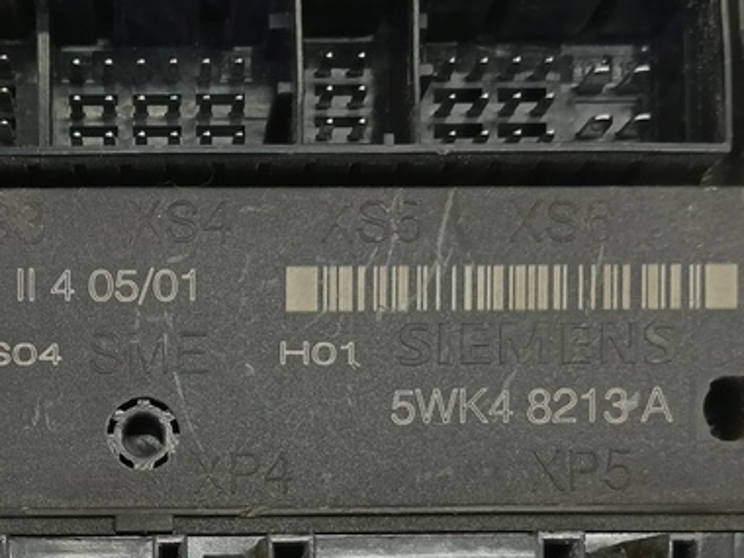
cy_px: 621
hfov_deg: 30.3
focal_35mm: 62
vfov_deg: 22.3
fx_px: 1333
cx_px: 129
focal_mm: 4.11
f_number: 1.6
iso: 217
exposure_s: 1/50
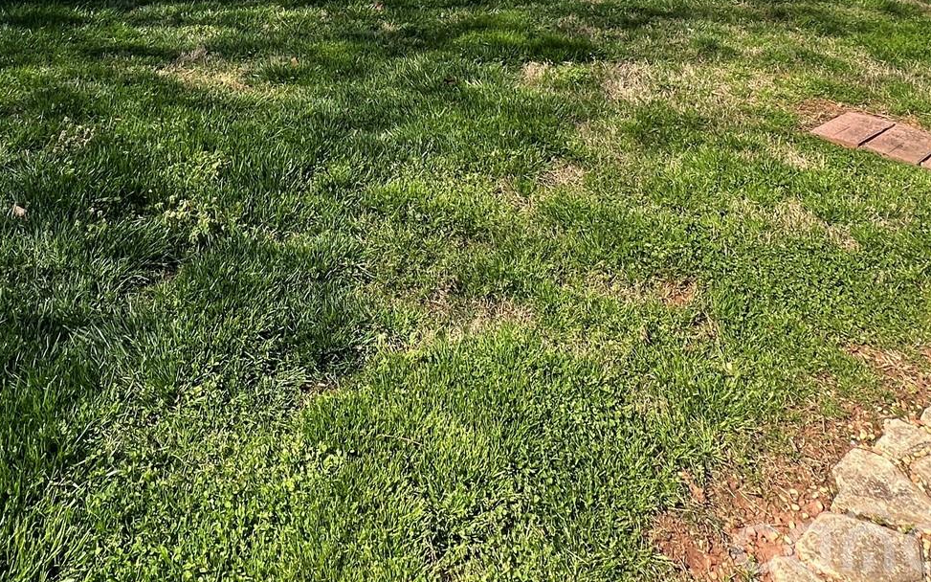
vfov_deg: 34.6
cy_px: -115
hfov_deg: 63.4
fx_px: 736
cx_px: 330
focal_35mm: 29
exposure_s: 1/727
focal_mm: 1.57
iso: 32
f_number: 1.8
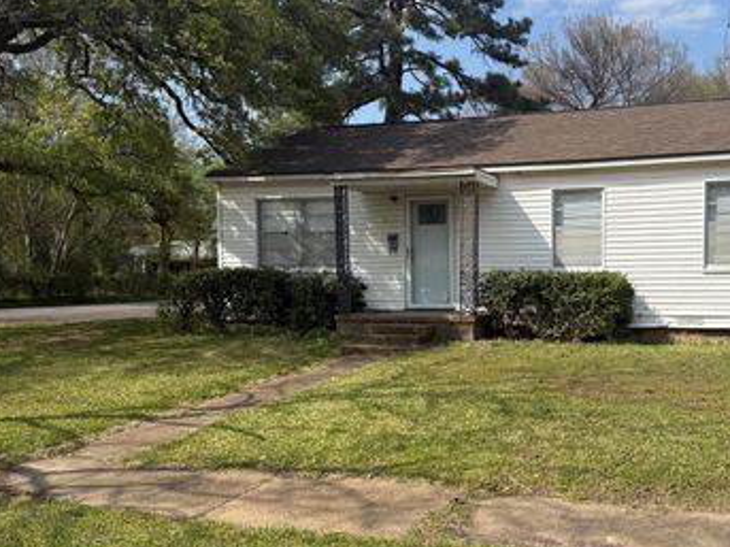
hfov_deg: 51.7
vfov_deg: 40.6
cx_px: 485
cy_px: 314
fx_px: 738
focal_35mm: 35
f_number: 1.78
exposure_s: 1/5319
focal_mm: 6.76
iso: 80
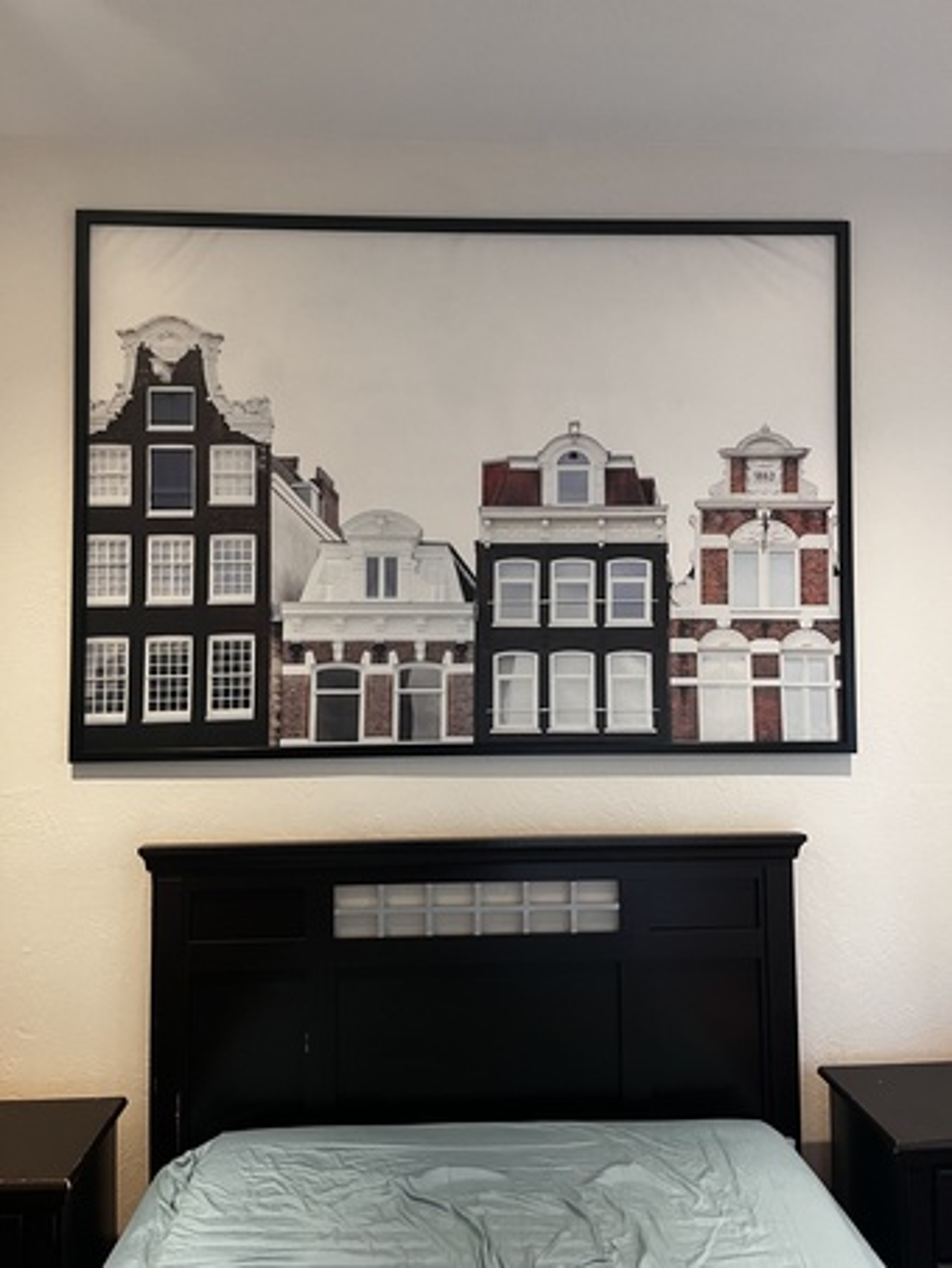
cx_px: 476
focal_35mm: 26
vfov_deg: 67.3
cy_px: 634
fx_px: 953
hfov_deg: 53.1
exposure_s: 1/60
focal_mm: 5.1
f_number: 1.6
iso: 125
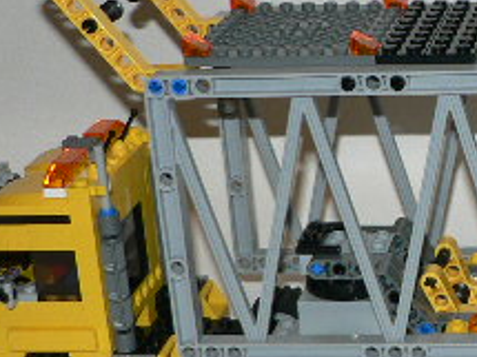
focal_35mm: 107
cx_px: 639
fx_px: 1474
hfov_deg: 17.2
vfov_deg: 13.7
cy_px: 62
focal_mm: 6
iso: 100
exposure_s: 1/60
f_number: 2.8
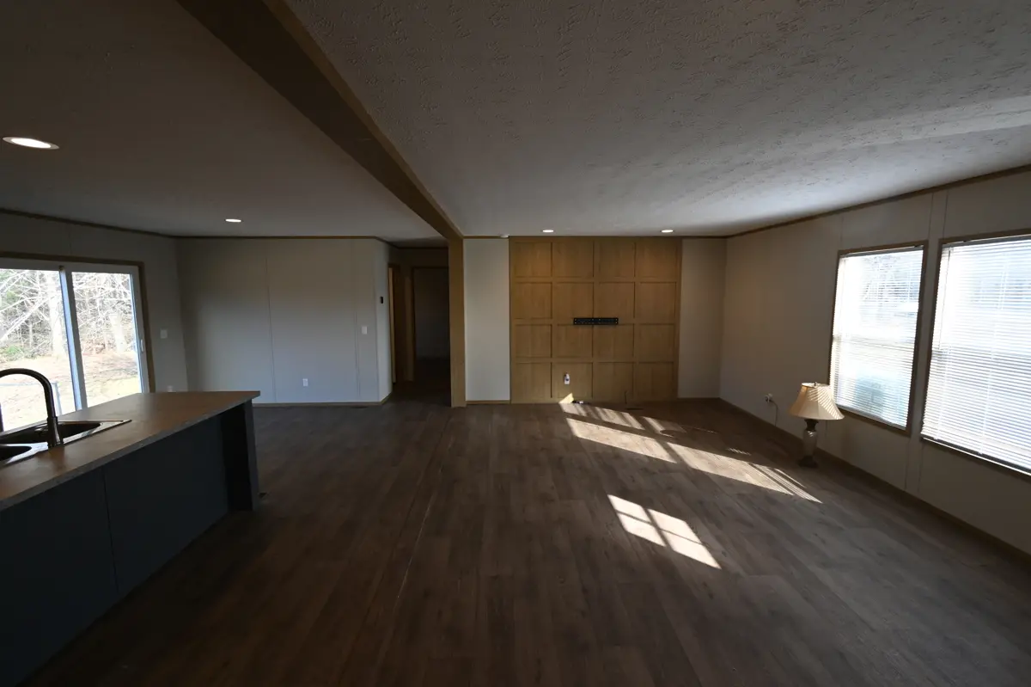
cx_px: 516
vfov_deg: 77.3
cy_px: 344
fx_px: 429
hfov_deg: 100.4
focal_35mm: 15
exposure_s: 1/40
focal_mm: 10
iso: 100
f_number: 4.5
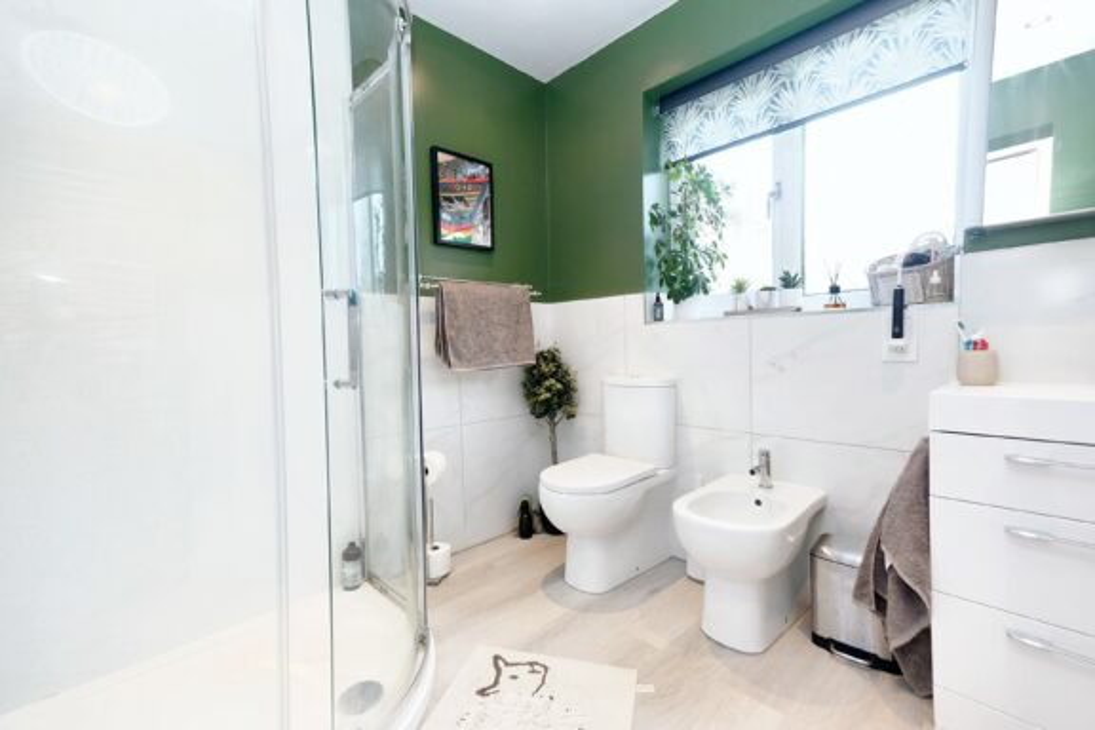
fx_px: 456
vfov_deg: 77.3
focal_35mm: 15
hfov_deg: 100.4
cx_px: 548
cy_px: 365
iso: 800
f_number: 4
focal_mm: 10
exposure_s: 1/28
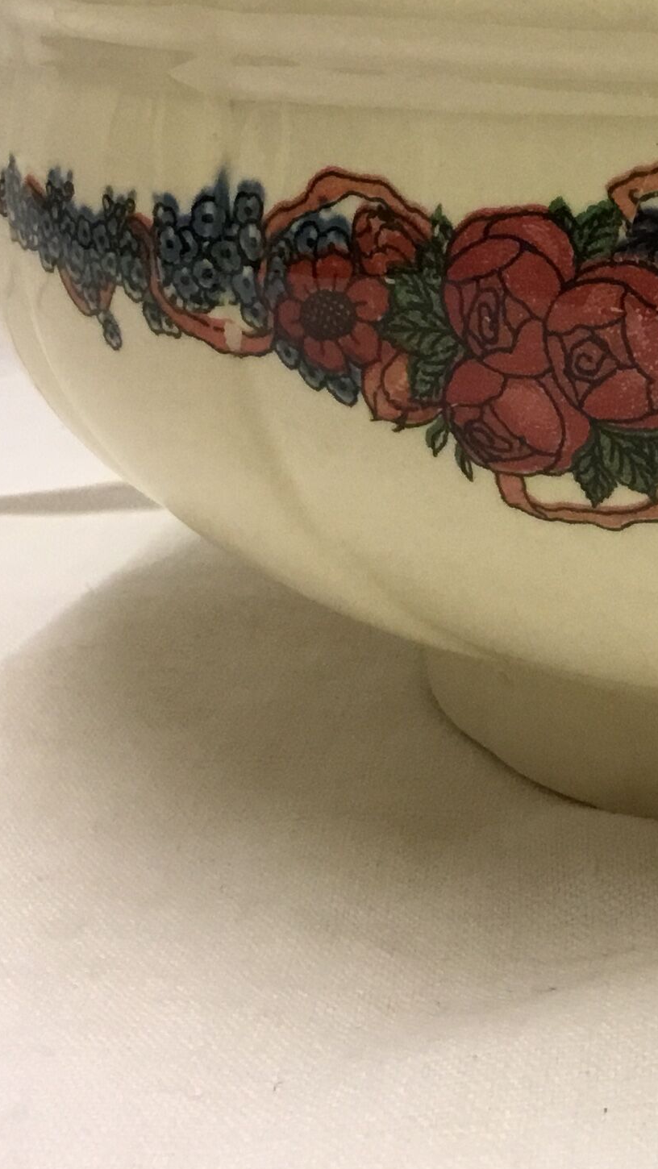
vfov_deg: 27.5
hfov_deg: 15.0
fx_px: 2357
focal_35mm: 76
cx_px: 910
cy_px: 310
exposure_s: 1/33
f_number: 2.4
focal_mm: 3.3
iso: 64
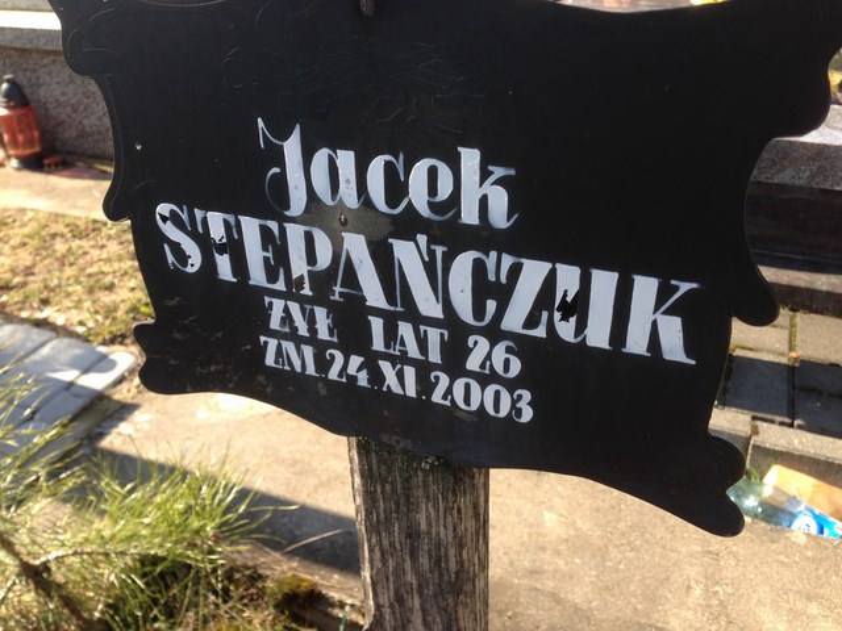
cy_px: 316
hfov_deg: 55.4
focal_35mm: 33
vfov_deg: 42.9
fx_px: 803
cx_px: 421
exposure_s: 1/411
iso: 50
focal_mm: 4.12
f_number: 2.4
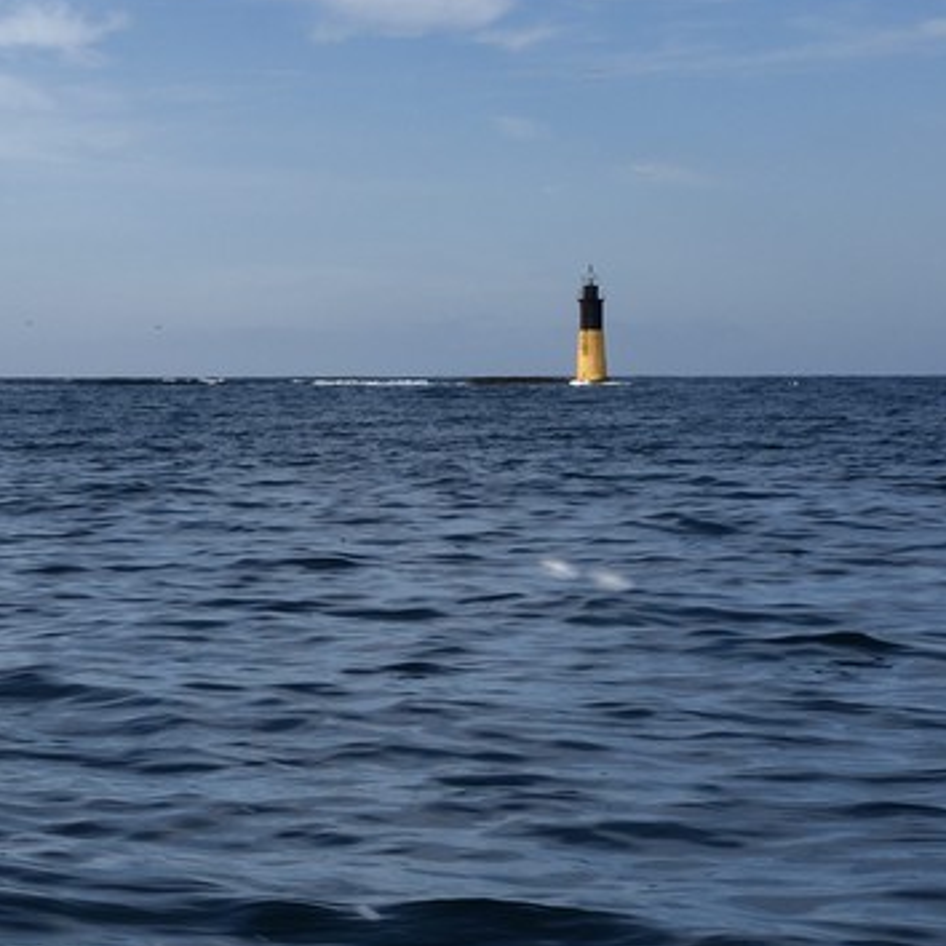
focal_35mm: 92
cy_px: 313
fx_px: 2845
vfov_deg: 18.8
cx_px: -1160
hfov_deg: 14.3
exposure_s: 1/400
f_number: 11
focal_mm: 24
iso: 200
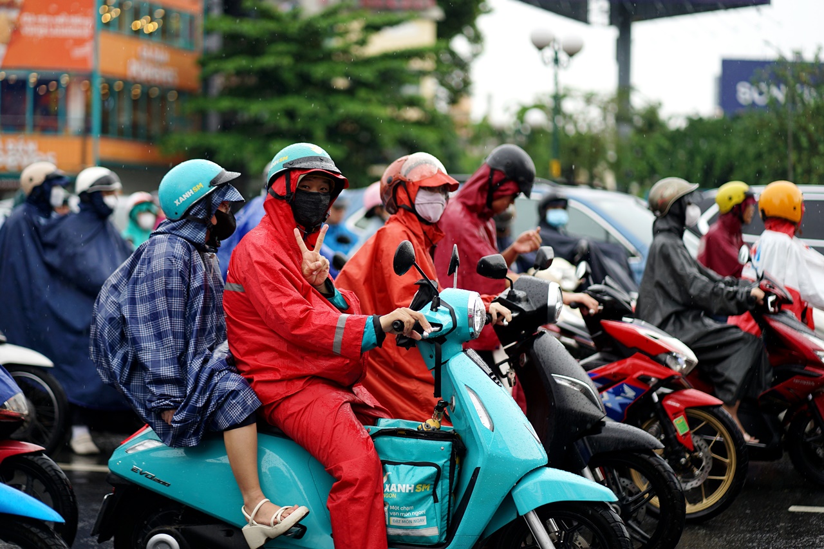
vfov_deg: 16.1
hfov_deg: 23.9
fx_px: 1945
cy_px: 274
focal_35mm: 85
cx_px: 412
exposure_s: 1/800
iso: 200
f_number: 1.8
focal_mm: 85
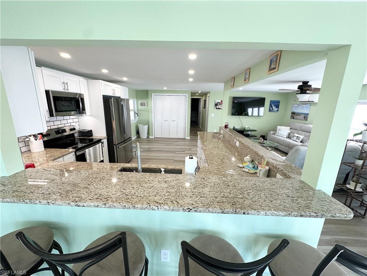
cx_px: 184
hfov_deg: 102.1
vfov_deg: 85.7
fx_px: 148
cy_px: 138
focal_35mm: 14
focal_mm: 2.22
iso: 125
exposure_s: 1/120
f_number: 2.2
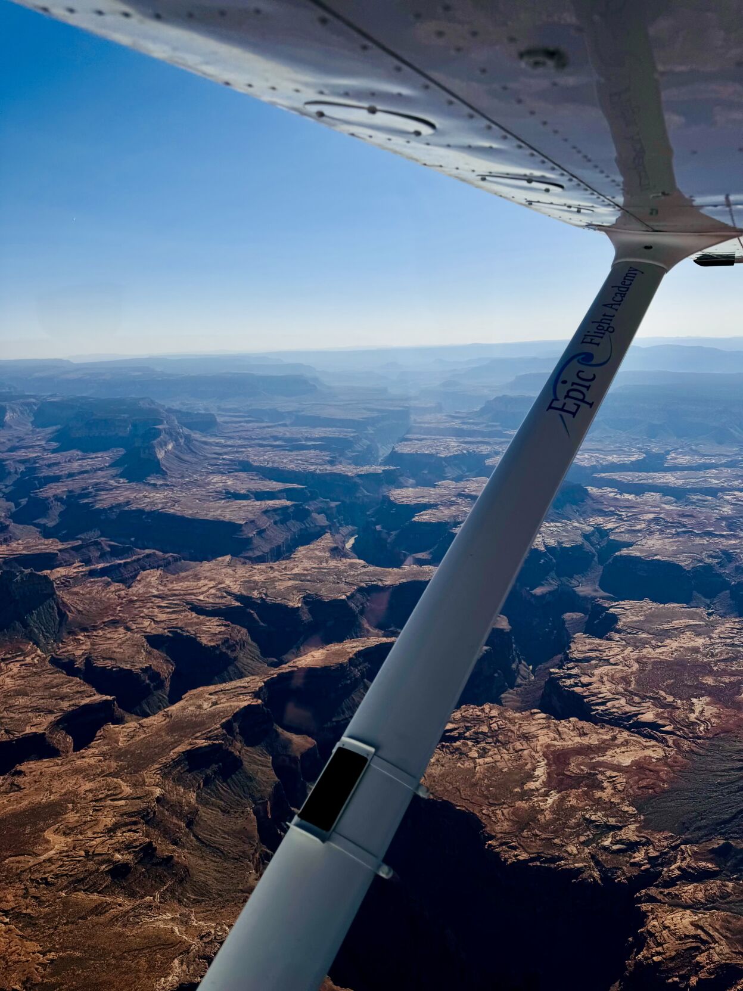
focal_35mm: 24
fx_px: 687
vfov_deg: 71.6
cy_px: 496
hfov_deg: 56.8
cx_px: 372
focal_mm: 6.76
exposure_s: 1/9009
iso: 80
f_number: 1.78
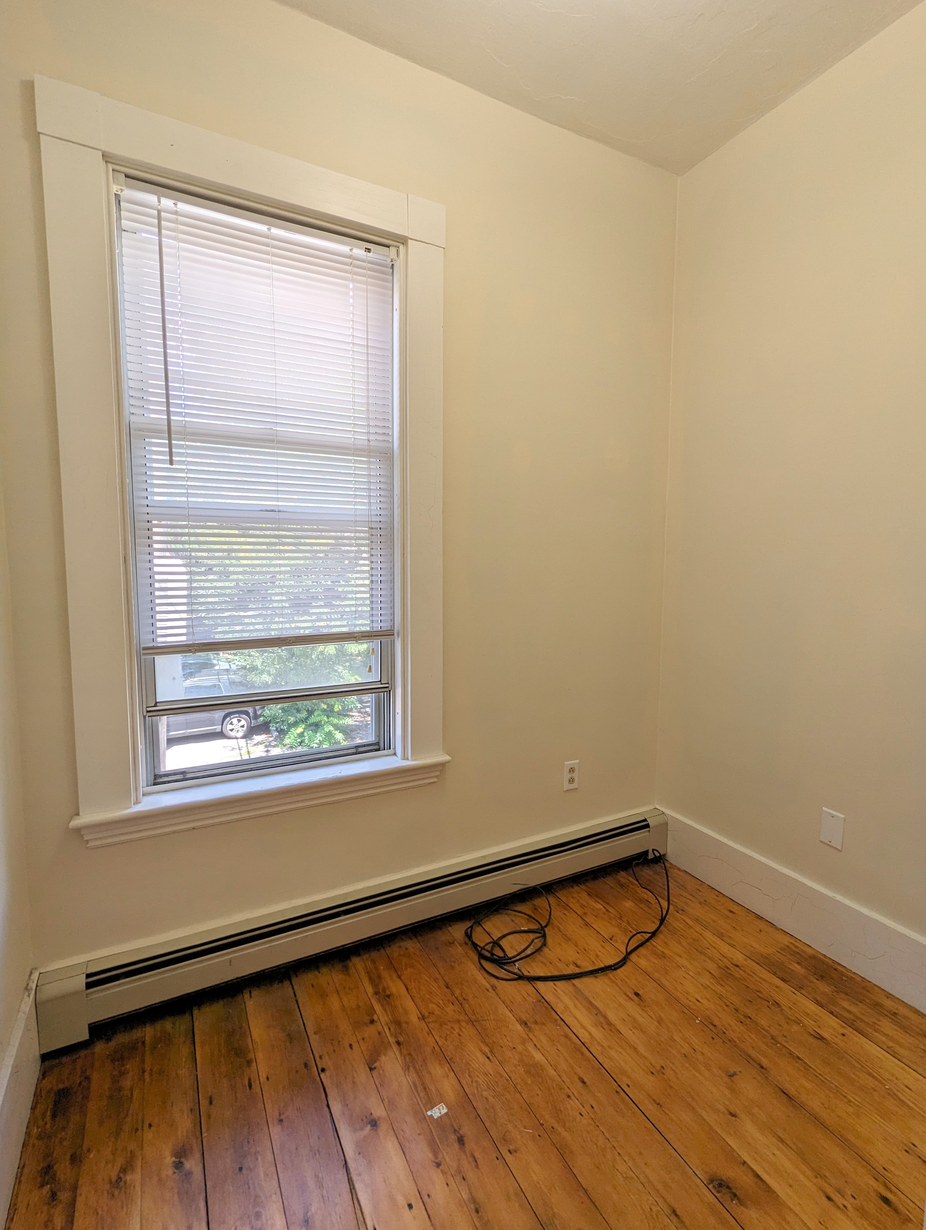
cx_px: 463
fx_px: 569
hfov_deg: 78.2
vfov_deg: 94.4
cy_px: 615
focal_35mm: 16
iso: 60
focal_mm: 2.35
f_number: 2.2
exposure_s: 1/120
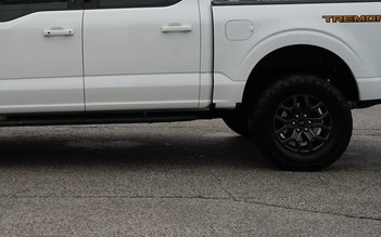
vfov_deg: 16.0
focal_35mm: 80
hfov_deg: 25.6
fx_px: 830
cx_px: 103
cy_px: 10
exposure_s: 1/80
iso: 100
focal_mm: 43
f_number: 7.1
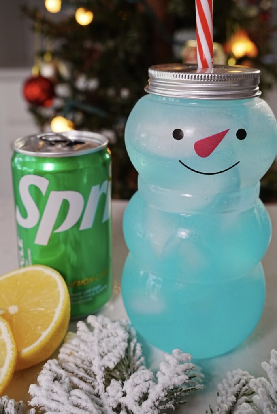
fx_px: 401
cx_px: 138
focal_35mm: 35
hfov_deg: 38.1
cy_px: 207
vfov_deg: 54.7
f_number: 5
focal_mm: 23.2
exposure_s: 1/40
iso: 200
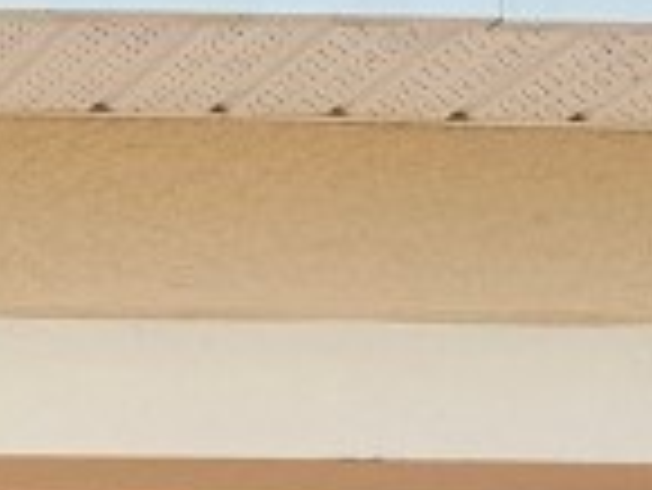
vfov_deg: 7.8
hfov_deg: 9.3
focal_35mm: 169
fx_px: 3186
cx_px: -1317
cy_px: 1371
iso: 80
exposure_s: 1/2907
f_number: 1.78
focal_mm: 6.76
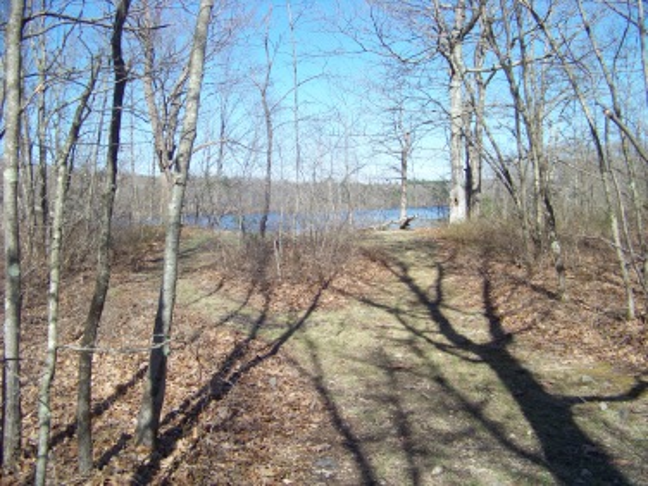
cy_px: 243
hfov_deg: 51.4
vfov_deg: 39.7
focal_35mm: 36
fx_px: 674
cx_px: 324
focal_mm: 5.85
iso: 65
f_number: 2.8
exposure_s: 1/640
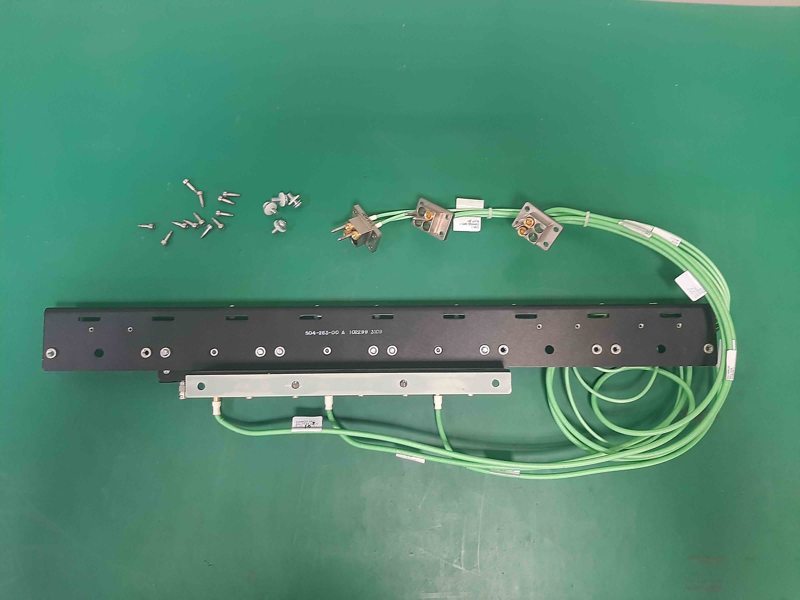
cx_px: 400
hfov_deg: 65.3
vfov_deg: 51.4
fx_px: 624
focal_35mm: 27
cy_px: 300
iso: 160
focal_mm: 3.93
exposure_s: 1/30
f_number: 1.7
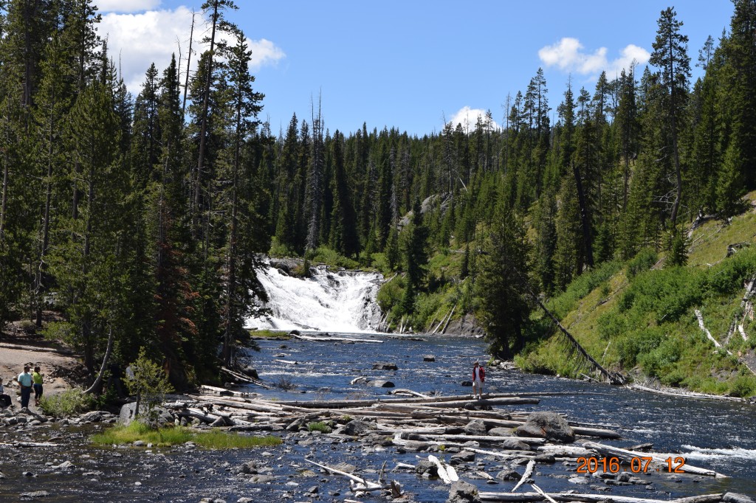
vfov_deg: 16.5
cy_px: 252
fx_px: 1732
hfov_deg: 24.6
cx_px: 378
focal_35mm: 82
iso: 200
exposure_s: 1/400
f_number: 10
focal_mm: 55
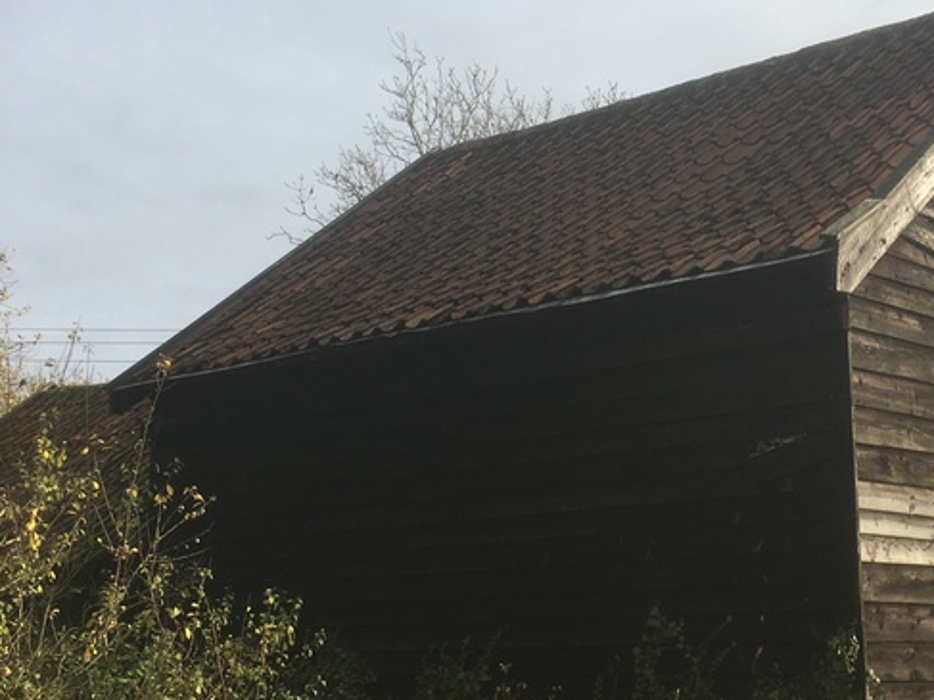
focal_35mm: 60
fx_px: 1619
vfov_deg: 24.3
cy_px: 470
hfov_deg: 32.1
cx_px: 572
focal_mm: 4.15
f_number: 2.2
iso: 25
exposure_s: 1/1115
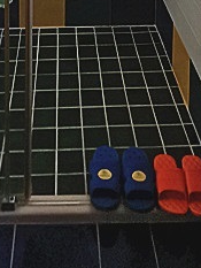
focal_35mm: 55
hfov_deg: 26.5
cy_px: -184
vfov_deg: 23.3
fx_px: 425
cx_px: 70
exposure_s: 1/272
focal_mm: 2.35
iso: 50
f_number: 2.2
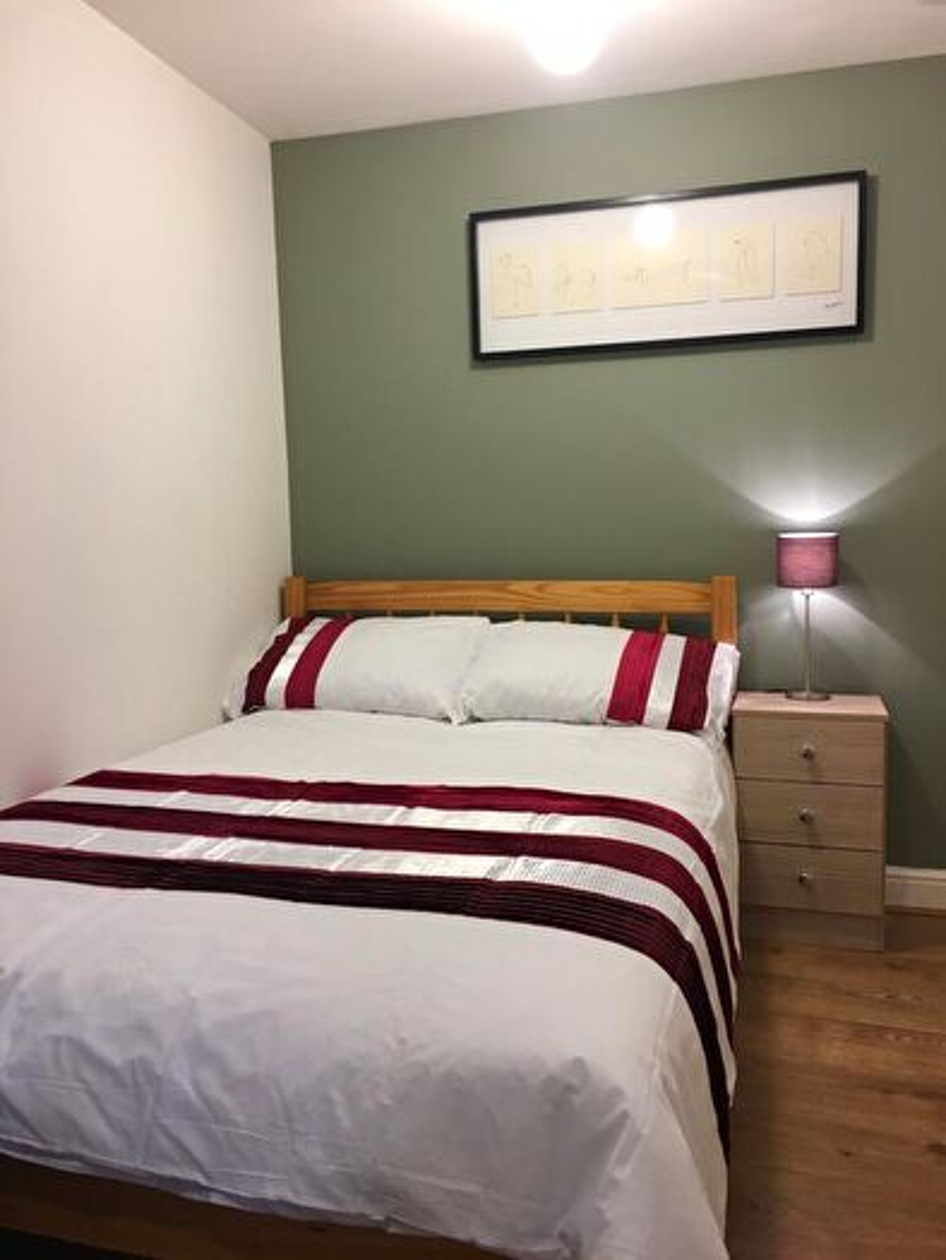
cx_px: 473
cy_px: 630
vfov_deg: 61.6
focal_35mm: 29
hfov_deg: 48.2
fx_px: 1056
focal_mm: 4.15
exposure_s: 1/33
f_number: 2.2
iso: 50
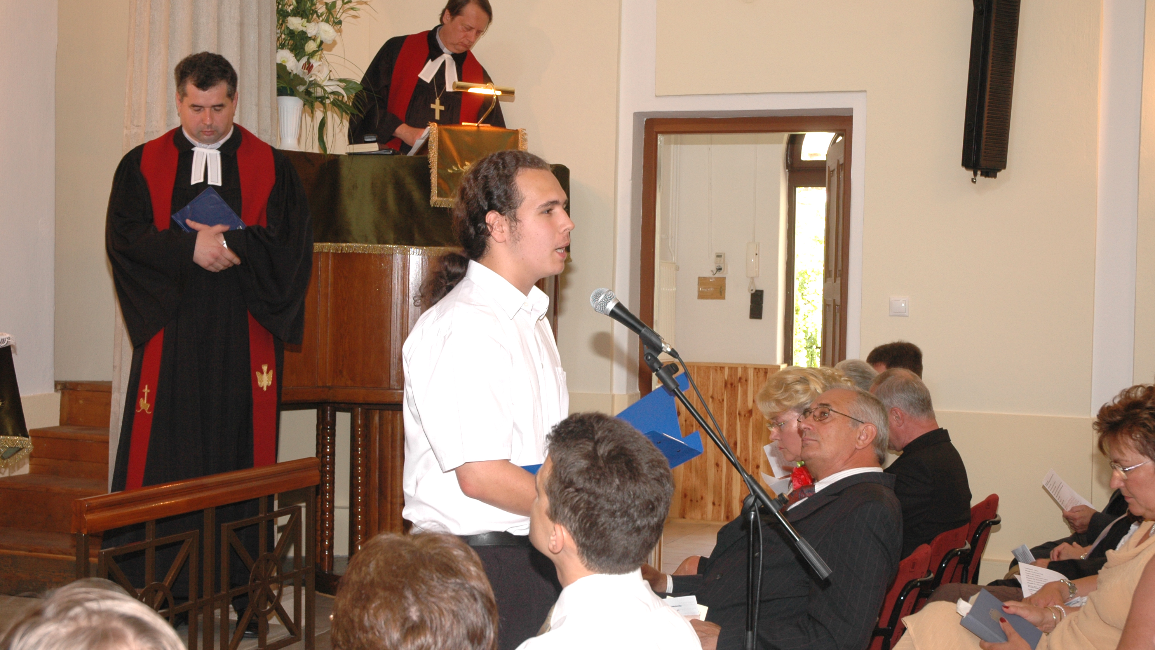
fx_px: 1654
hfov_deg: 38.5
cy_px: 307
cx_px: 578
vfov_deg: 22.2
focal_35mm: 54
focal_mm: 34
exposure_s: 1/40
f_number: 5.6
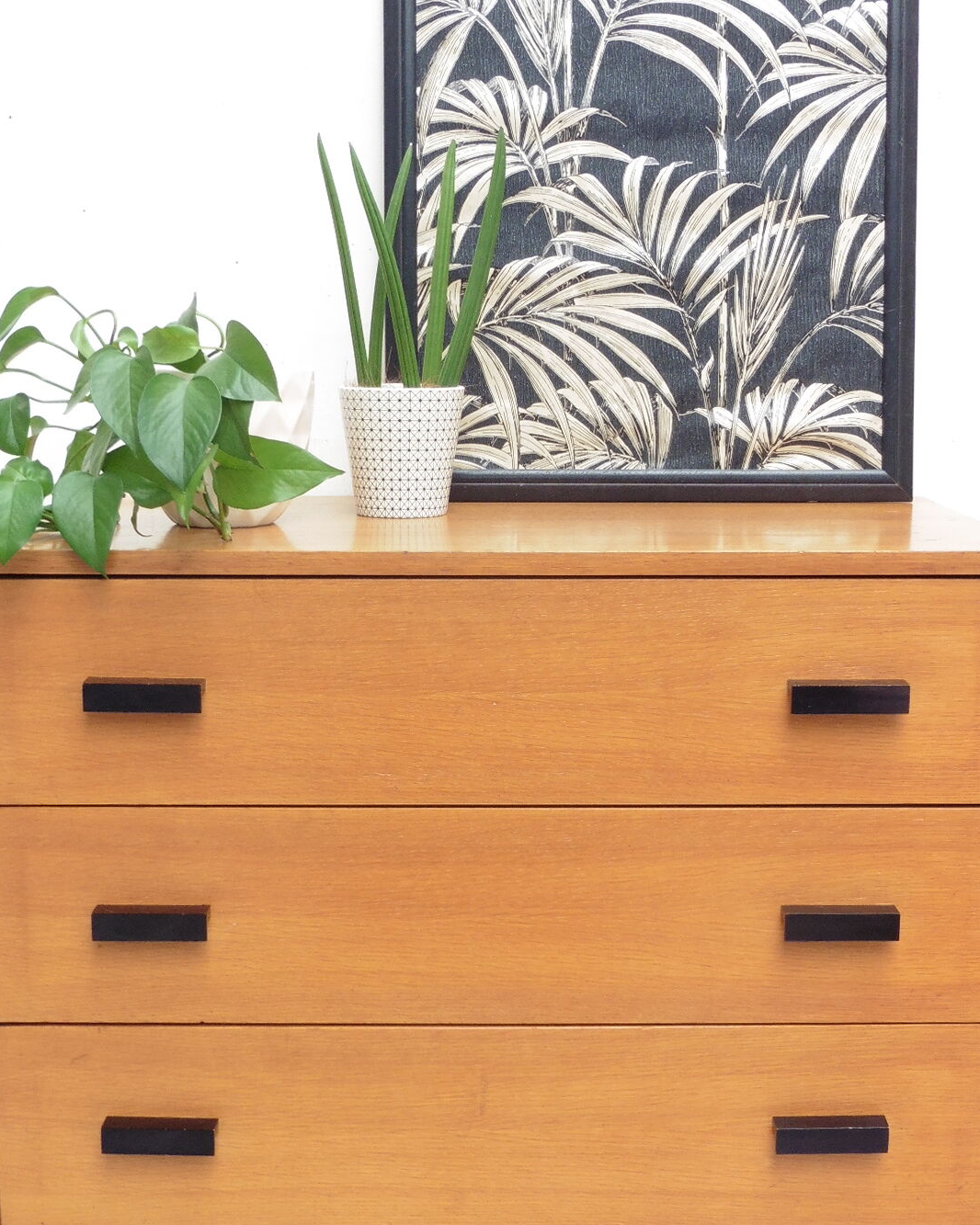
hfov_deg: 29.7
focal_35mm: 51
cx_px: 511
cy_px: 654
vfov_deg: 36.6
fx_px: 1849
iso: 125
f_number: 3.7
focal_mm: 6.1
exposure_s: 1/60
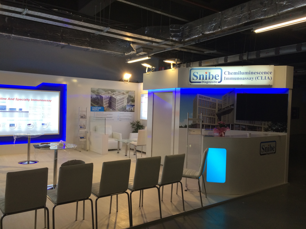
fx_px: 265
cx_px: 153
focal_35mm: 30
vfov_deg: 46.8
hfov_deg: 60.0
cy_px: 114
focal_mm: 4.12
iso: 64
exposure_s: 1/120
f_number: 2.2
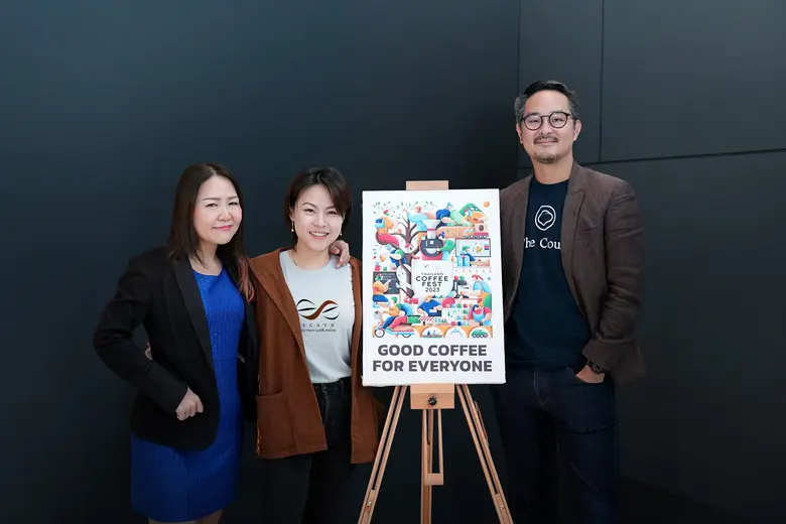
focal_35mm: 42
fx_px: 917
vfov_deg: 31.9
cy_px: 262
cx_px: 393
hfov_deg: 46.4
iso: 2000
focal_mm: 42
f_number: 2.8
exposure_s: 1/125
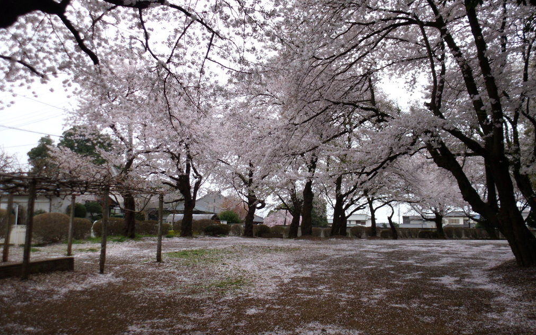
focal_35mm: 29
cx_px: 271
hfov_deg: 64.6
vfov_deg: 43.2
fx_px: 424
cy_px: 160
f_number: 3.3
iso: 100
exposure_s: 1/66
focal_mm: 5
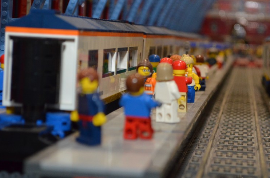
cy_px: 69
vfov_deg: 14.6
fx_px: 696
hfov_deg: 21.9
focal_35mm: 93
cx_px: 172
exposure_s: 1/60
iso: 2000
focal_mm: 46
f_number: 5.3
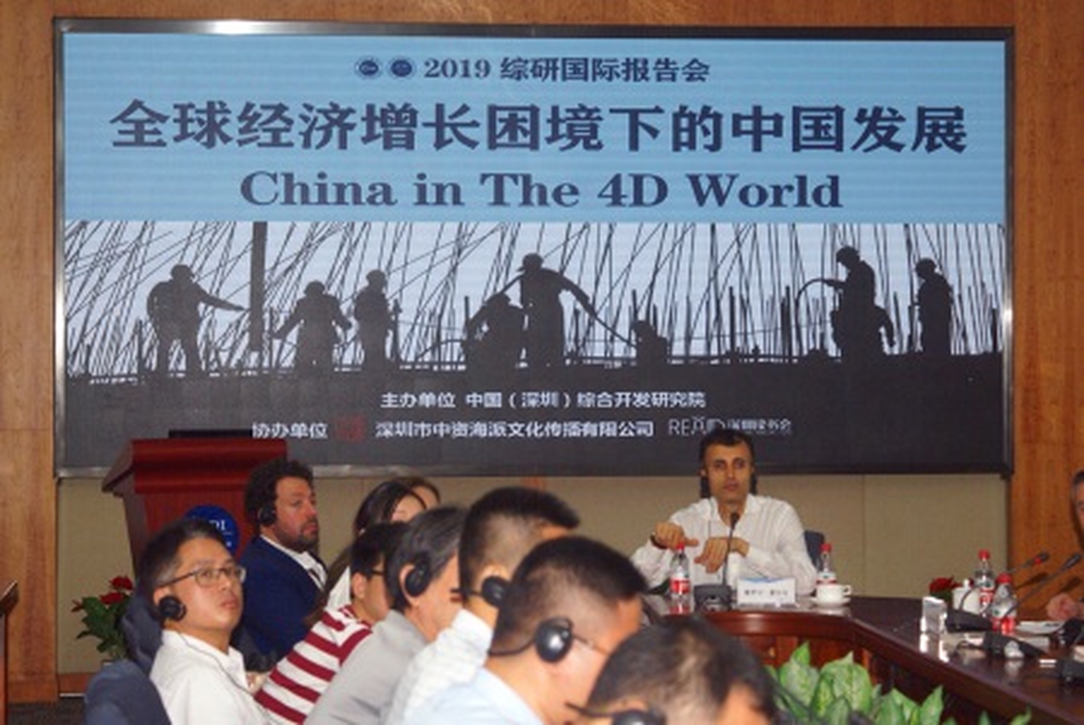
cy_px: 362
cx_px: 542
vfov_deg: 15.2
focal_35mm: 90
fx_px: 2713
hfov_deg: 22.6
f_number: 5.6
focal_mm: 60
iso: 800
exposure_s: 1/125
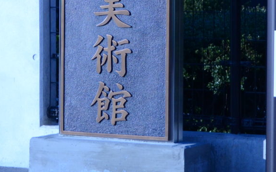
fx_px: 2240
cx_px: 5
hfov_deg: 7.0
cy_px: -77
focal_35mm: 298
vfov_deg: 4.4
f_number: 4
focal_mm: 55
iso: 400
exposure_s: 1/2500
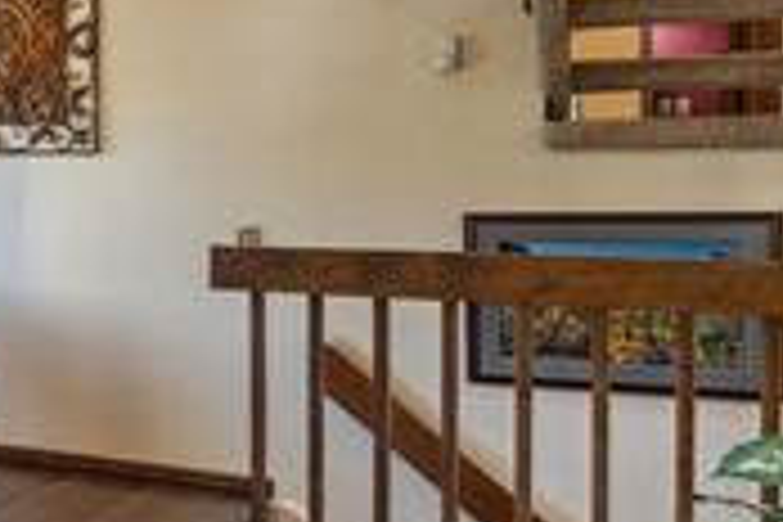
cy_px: 184
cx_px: -495
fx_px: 1283
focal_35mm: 59
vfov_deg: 22.9
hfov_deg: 23.8
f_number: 7.1
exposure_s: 1/13
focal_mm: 16
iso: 640
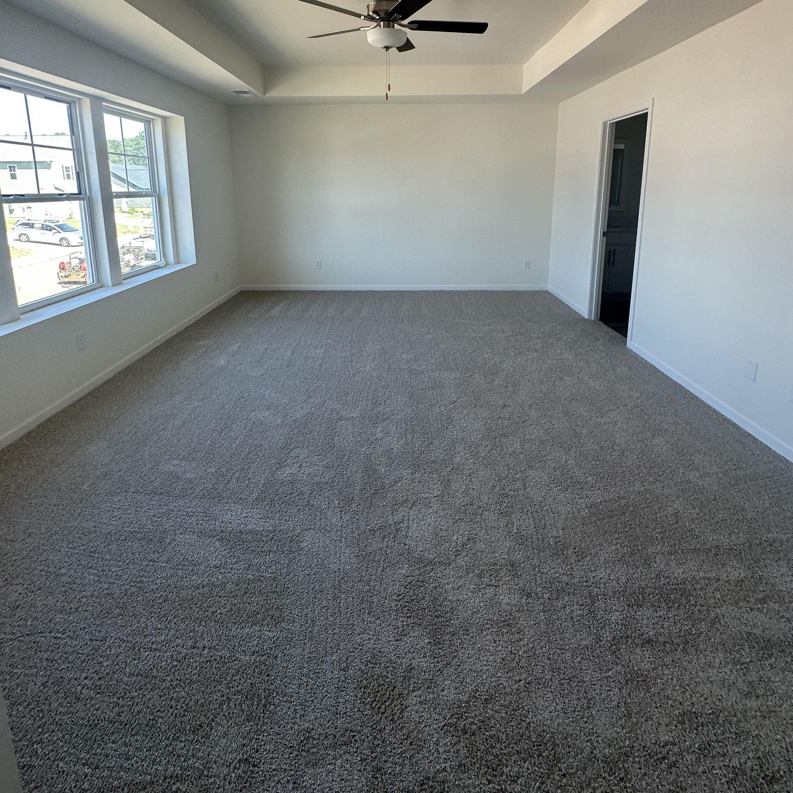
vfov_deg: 81.2
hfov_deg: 84.0
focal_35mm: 17
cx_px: 389
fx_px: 441
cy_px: 266
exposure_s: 1/99
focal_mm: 2.22
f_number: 2.2
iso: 64
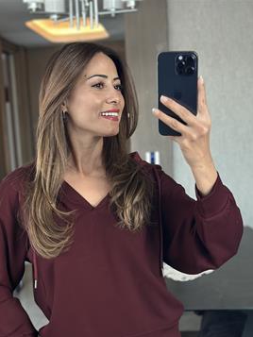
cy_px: 238
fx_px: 662
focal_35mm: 68
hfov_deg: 21.6
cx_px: 104
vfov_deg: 28.3
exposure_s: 1/40
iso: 400
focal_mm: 6.86
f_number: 1.78
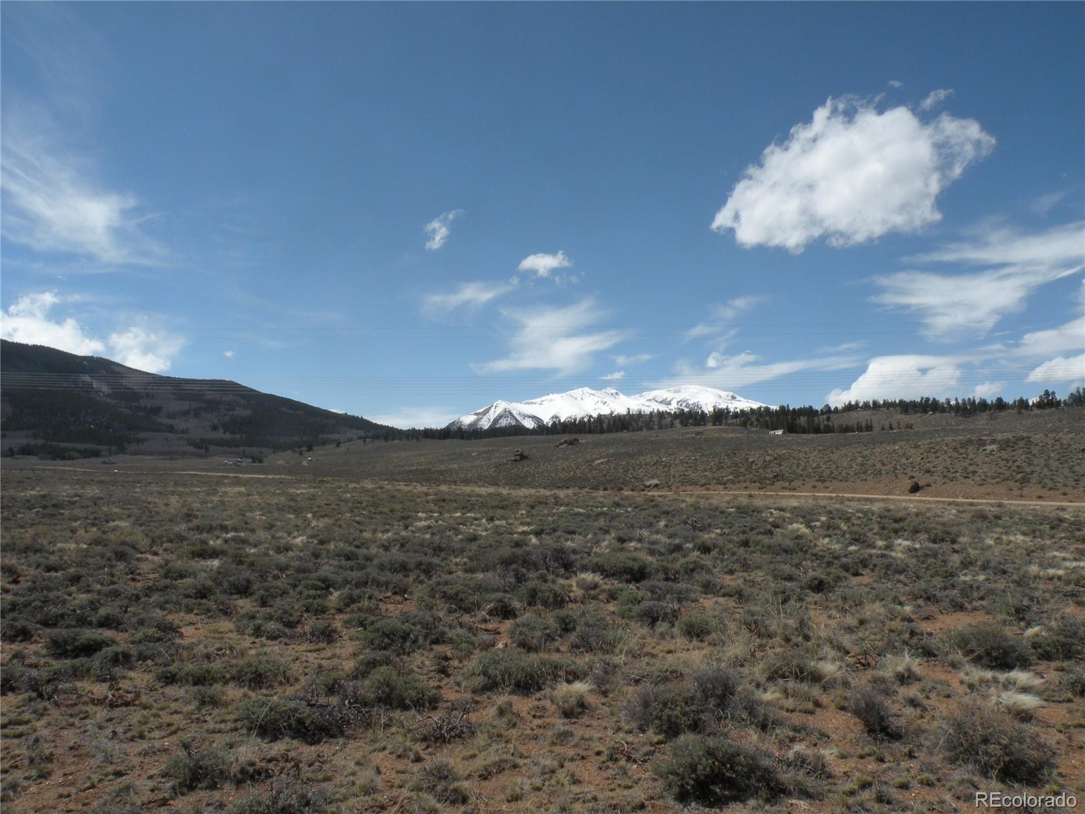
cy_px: 407
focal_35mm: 27
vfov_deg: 51.4
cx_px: 542
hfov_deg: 65.3
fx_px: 846
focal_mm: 4.7
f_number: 8
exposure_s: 1/322
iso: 64
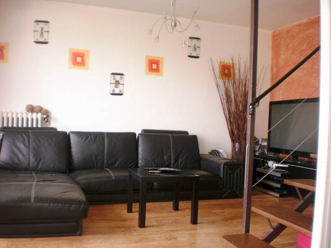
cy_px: 124
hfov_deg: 51.4
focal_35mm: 36
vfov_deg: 39.7
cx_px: 166
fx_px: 344
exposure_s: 1/30
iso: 100
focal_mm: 6.3
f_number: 3.1
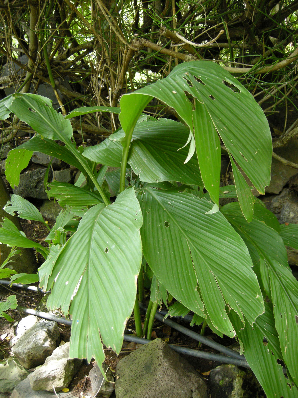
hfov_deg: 40.7
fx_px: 402
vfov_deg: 52.6
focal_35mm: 35
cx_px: 149
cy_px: 199
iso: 217
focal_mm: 7.5
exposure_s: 1/60
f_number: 2.7
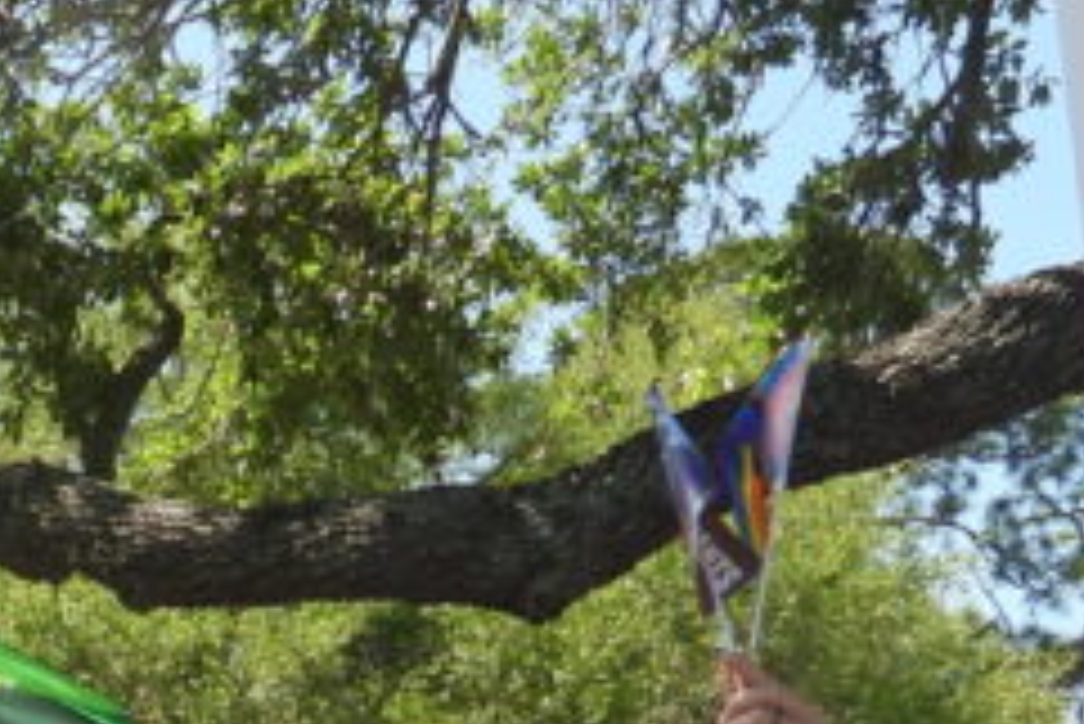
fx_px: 3194
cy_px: 1210
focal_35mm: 106
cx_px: -328
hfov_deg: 18.0
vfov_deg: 12.1
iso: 100
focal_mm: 4.3
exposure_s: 1/800
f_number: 2.8
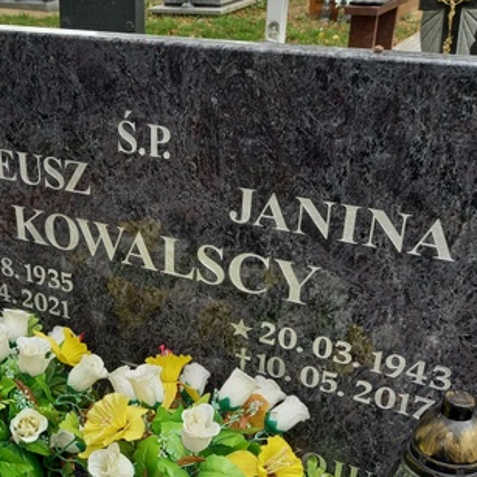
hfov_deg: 36.2
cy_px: 325
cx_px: 143
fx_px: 717
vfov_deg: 36.3
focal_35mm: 46
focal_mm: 4.6
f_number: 2
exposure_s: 1/100
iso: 50
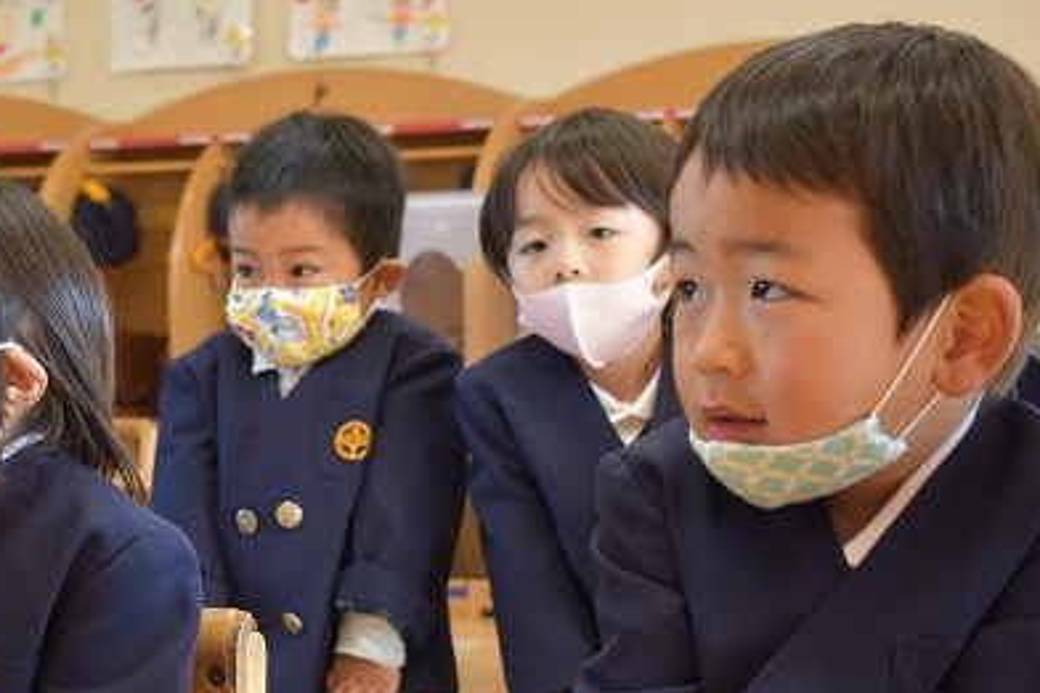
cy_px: 479
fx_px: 2478
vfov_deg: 15.9
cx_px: 218
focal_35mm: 86
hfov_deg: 23.4
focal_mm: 35
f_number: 4.5
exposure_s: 1/60
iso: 640
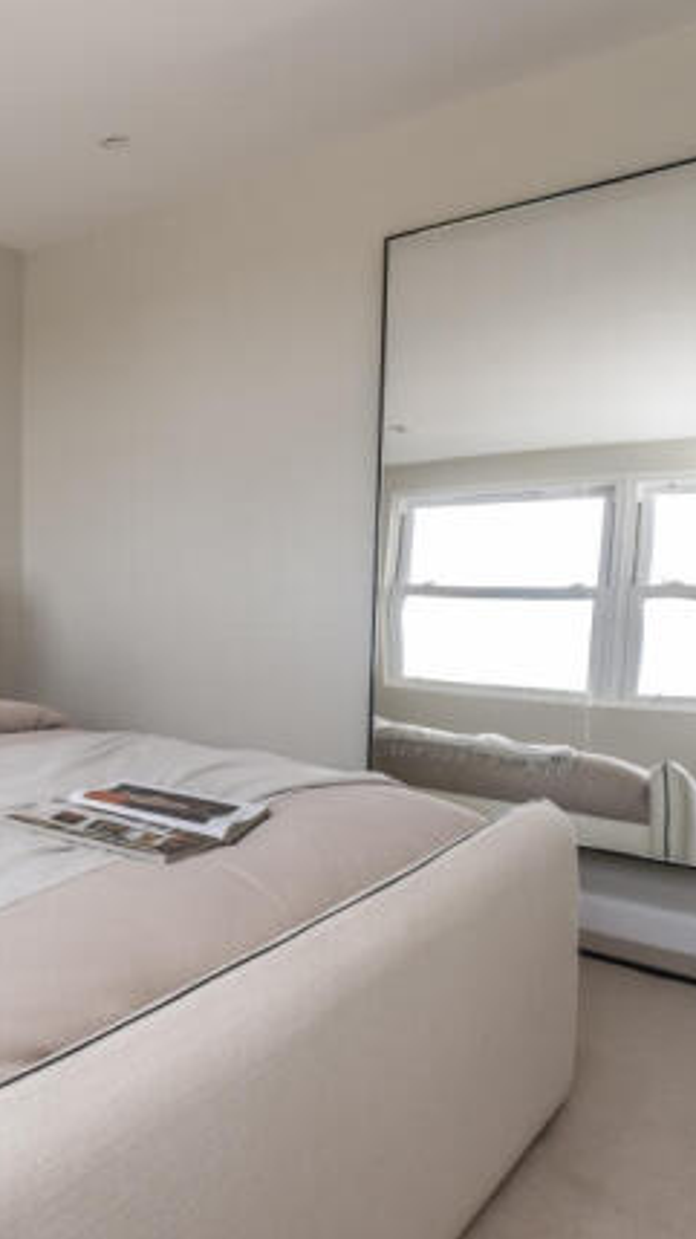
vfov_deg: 76.3
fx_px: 788
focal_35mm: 24
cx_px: -195
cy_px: 625
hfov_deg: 34.6
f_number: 8
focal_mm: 10
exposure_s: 1/60
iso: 250
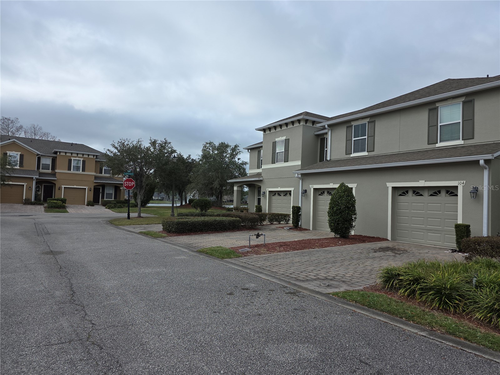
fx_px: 332
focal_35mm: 23
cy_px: 188
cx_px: 250
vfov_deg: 58.9
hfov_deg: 73.9
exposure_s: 1/801
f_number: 1.7
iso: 12
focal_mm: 6.3
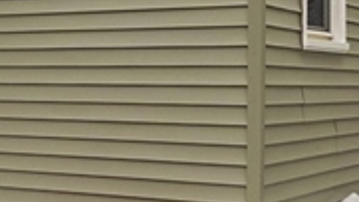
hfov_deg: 22.5
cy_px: -391
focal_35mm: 89
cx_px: -40
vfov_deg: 10.2
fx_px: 848
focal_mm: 10
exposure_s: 1/125
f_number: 8
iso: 100
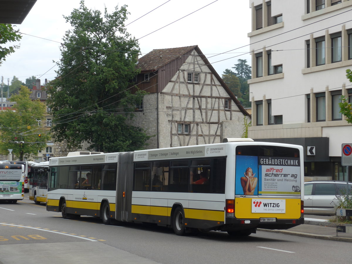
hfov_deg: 22.8
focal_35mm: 86
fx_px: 875
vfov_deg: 17.2
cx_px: 176
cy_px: 132
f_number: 4.5
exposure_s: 1/200
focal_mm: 17
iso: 80
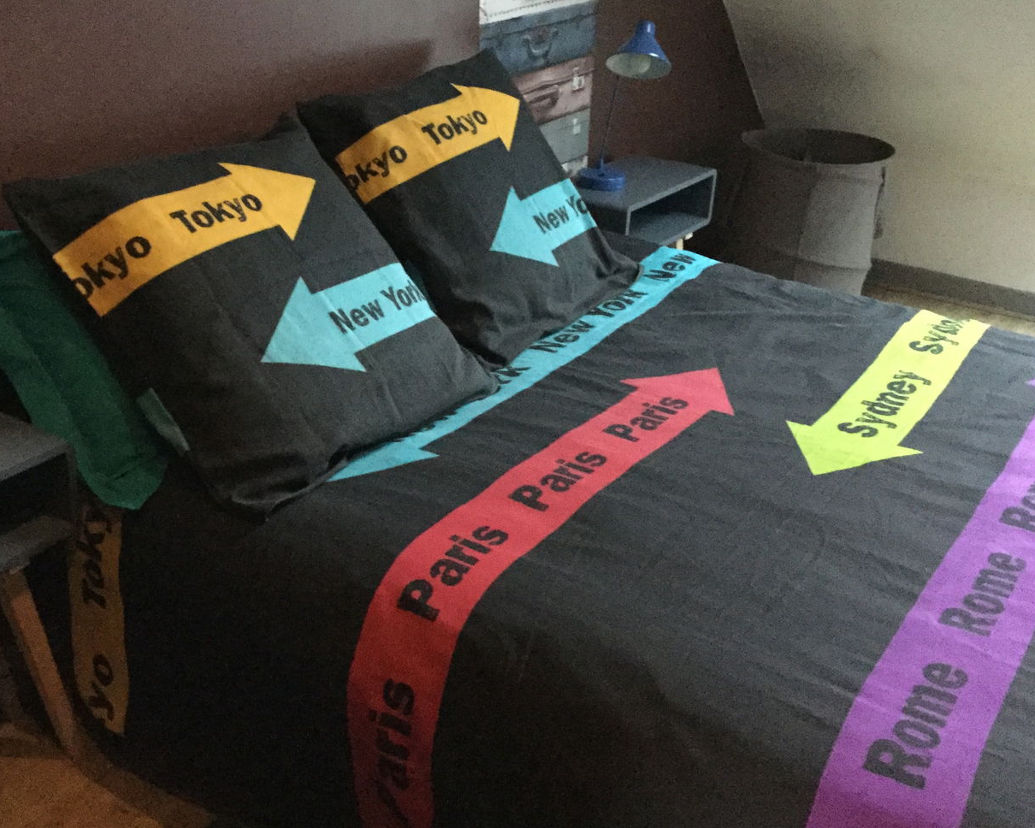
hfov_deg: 45.6
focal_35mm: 40
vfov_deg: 37.3
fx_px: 1225
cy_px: 349
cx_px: 422
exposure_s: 1/17
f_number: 2.4
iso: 640
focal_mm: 3.3
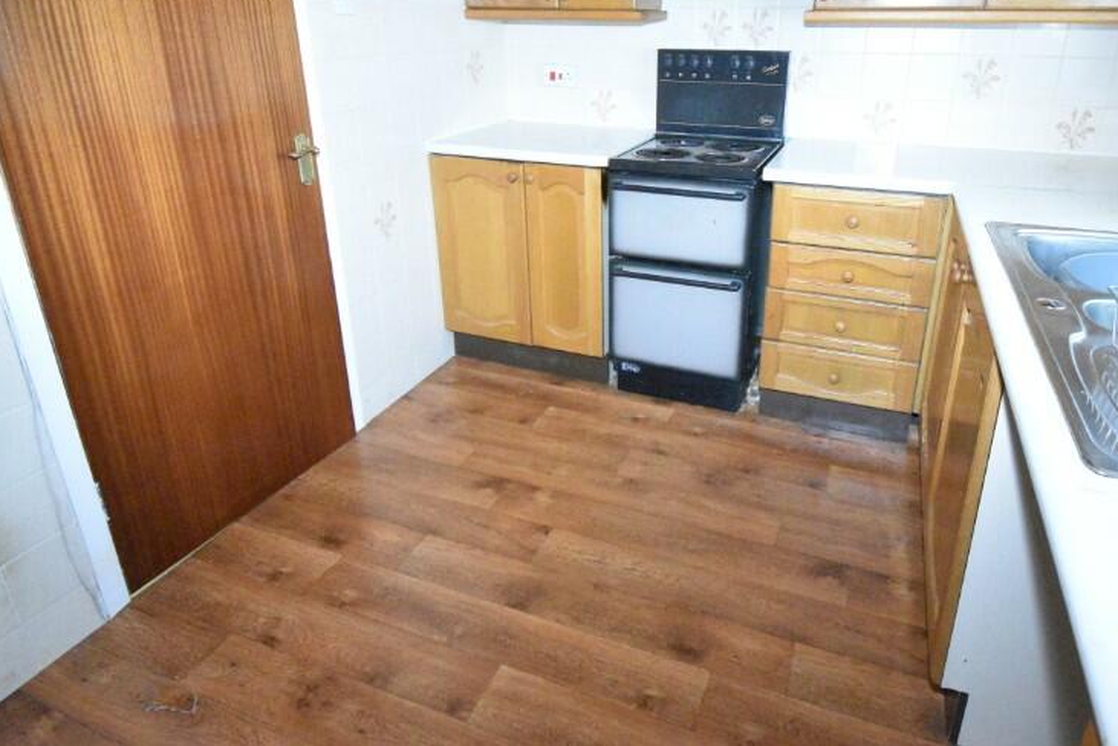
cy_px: 267
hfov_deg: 80.8
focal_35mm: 21
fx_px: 652
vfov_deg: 58.6
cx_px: 630
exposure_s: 1/40
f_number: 4.5
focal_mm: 10
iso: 12800
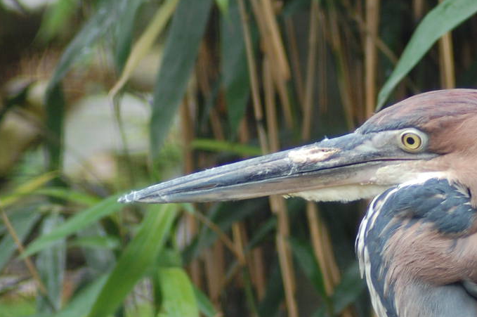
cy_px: 169
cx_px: 412
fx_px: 4912
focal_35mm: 371
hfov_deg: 5.6
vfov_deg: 3.7
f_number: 4.2
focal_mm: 105
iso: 400
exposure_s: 1/160
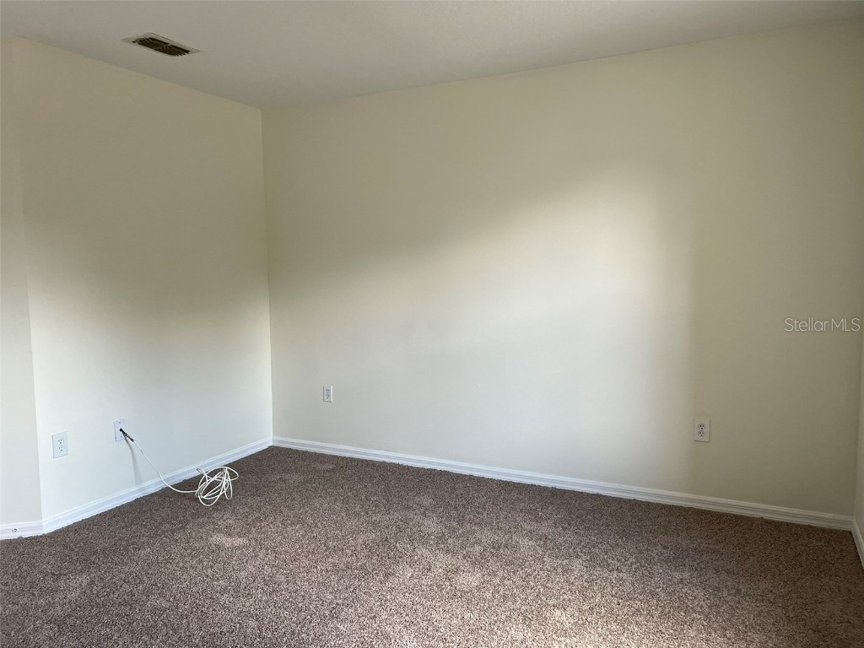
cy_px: 324
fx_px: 649
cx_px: 432
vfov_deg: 53.1
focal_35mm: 26
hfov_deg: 67.3
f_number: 1.5
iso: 100
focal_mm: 5.7
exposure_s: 1/121
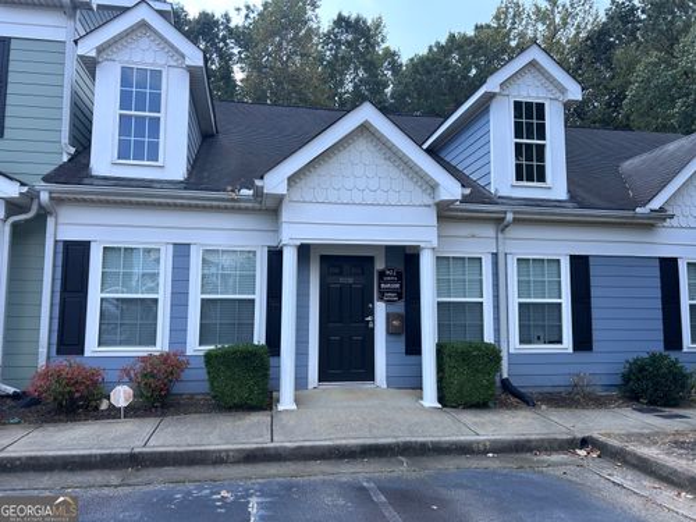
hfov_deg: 67.3
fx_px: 523
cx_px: 348
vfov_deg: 53.1
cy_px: 261
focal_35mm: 26
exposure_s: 1/1009
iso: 50
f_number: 1.5
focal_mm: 5.7
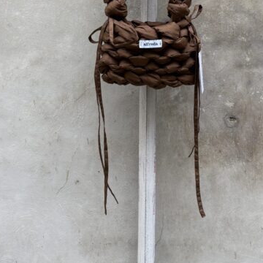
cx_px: 156
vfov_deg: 32.0
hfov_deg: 33.3
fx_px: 438
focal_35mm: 51
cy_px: 34
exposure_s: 1/122
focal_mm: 5.96
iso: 64
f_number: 1.6
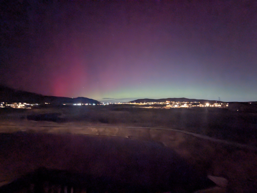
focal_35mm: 16
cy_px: 96
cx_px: 128
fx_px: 119
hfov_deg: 94.4
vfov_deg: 78.2
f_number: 2.2
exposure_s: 1/2.31
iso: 2491
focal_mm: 2.35
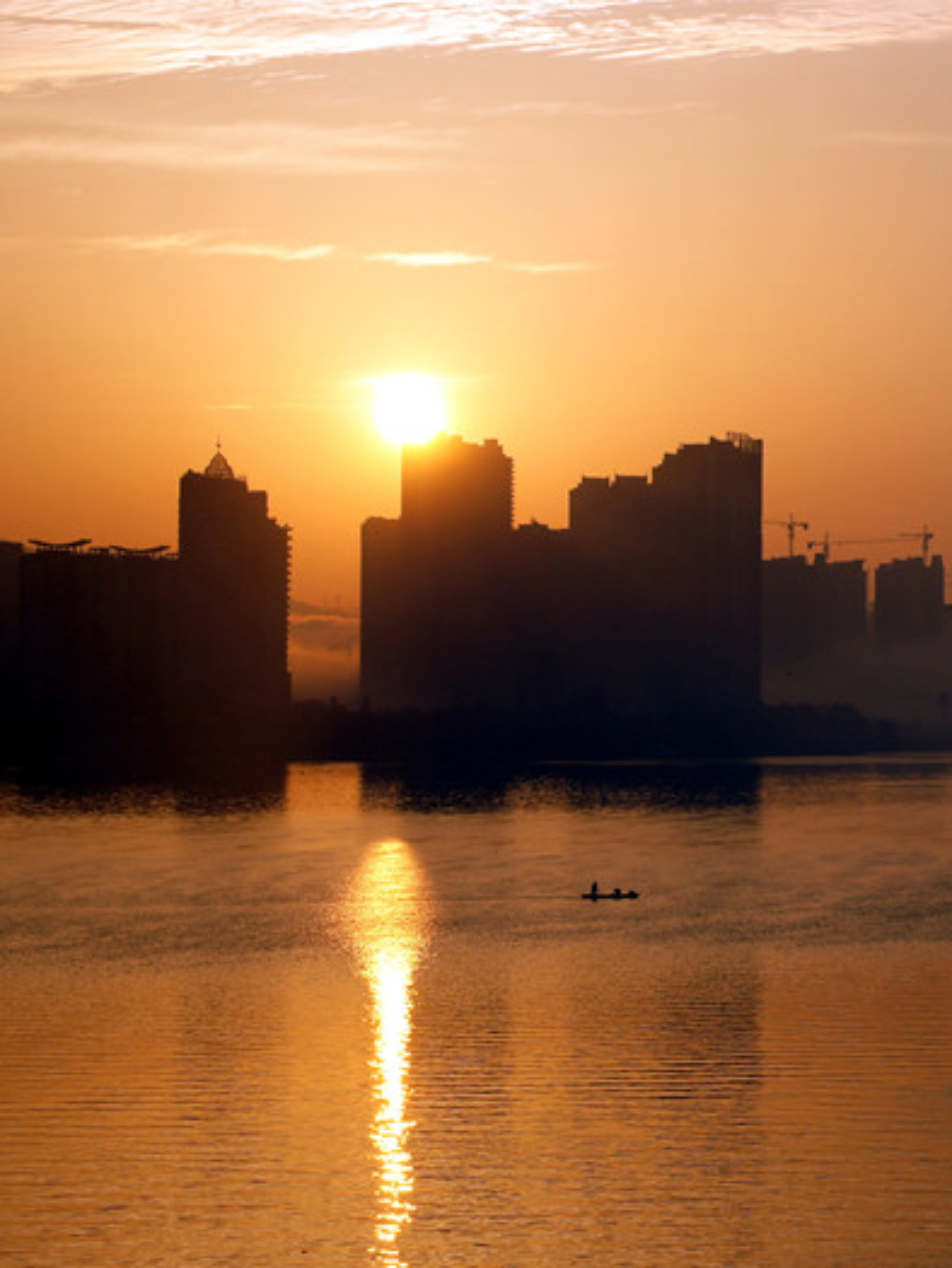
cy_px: 566
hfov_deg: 10.8
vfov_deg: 14.5
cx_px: 1063
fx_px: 4978
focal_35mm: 136
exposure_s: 1/500
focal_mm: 55
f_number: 7.1
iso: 100
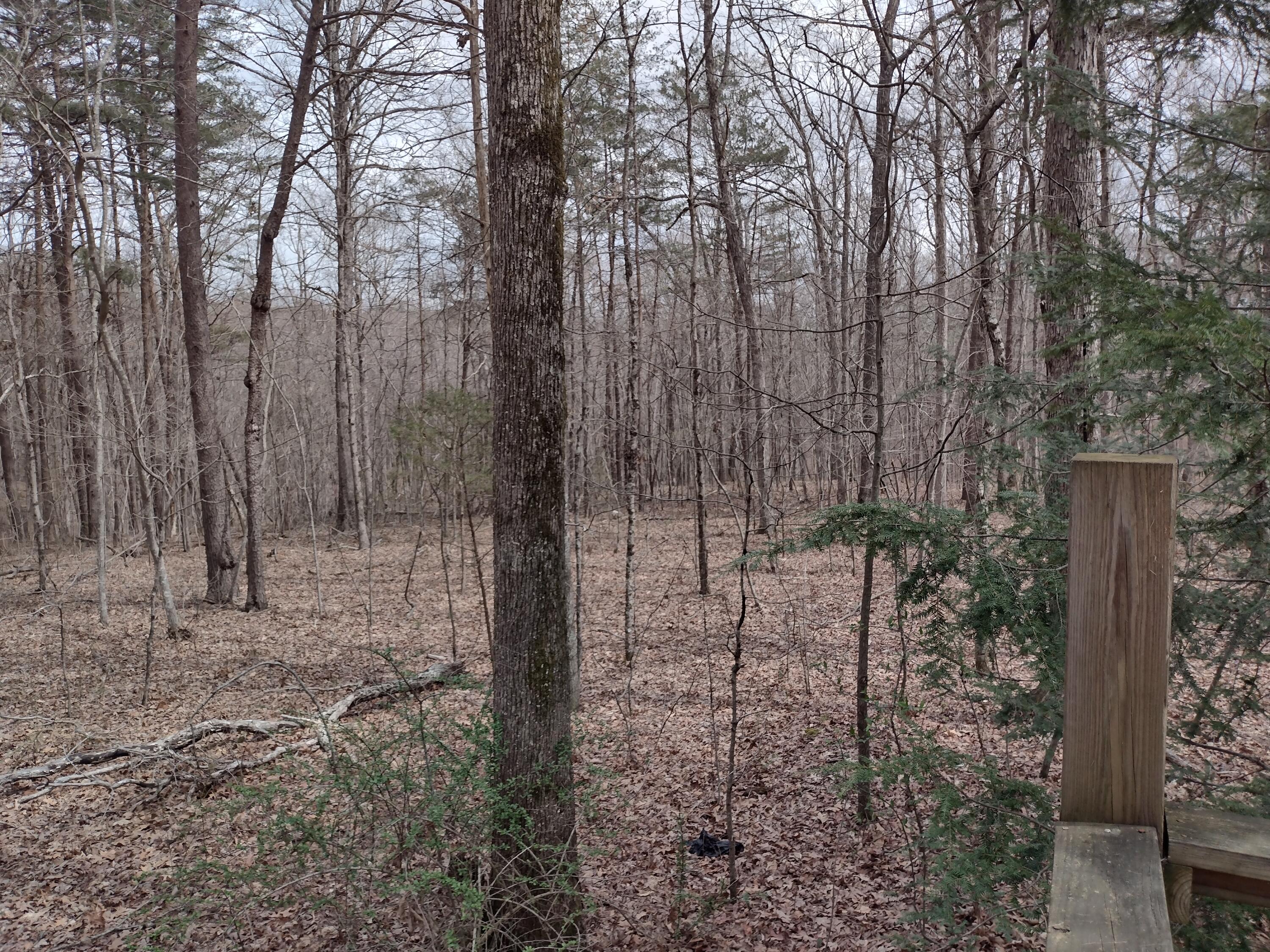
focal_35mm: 27
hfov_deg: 65.3
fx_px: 991
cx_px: 635
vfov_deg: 51.4
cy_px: 476
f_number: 1.7
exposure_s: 1/1356
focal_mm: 4.71
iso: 100
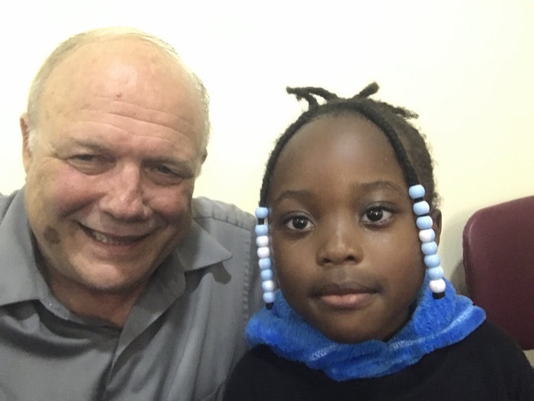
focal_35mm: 32
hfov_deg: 56.8
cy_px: 200
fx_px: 494
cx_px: 267
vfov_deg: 44.2
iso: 250
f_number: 2.2
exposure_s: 1/17
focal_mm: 2.87
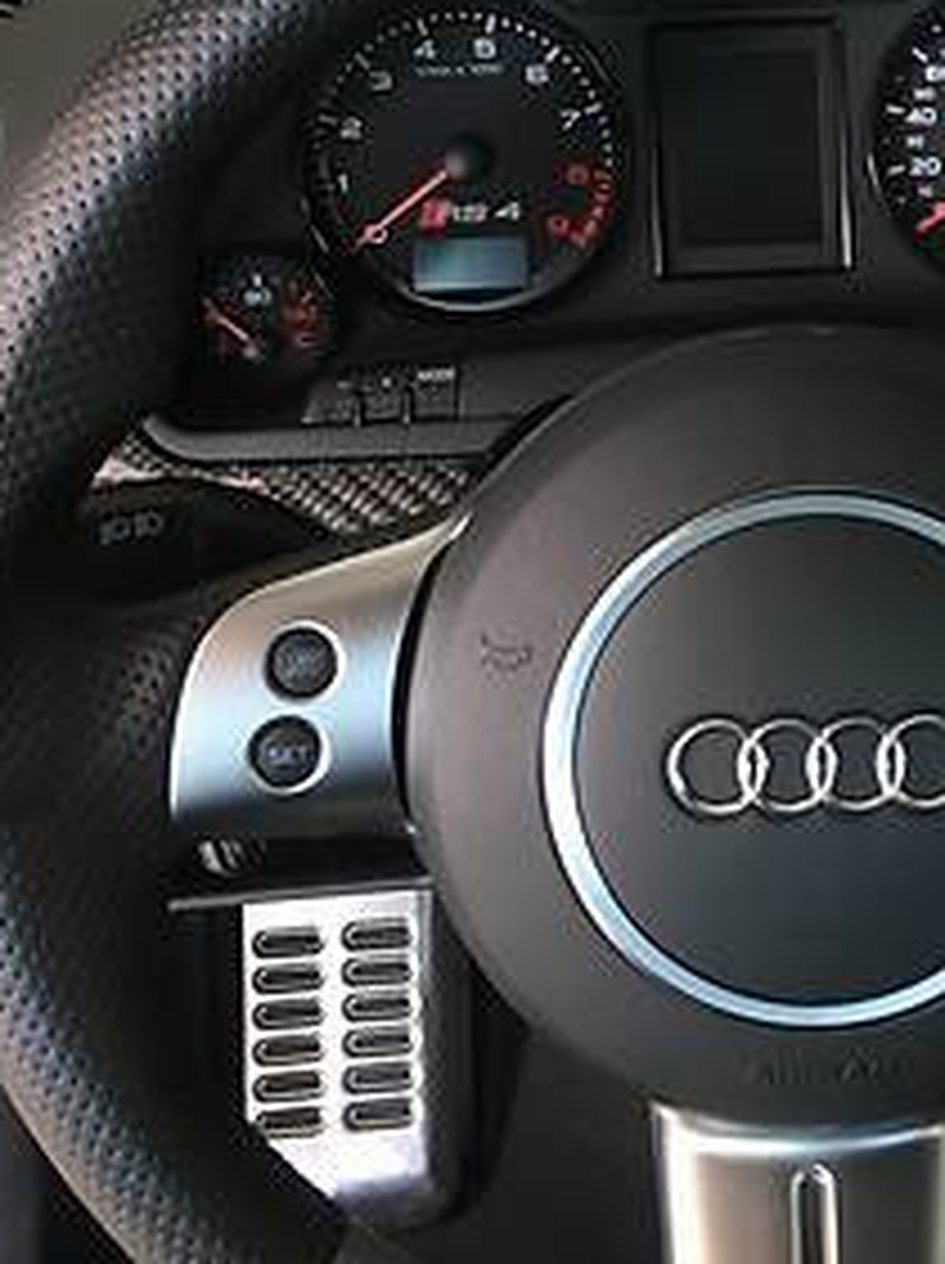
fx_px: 2262
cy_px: 310
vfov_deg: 30.7
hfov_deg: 23.0
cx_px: 846
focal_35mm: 62
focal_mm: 4.2
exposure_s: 1/33
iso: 125
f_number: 2.2
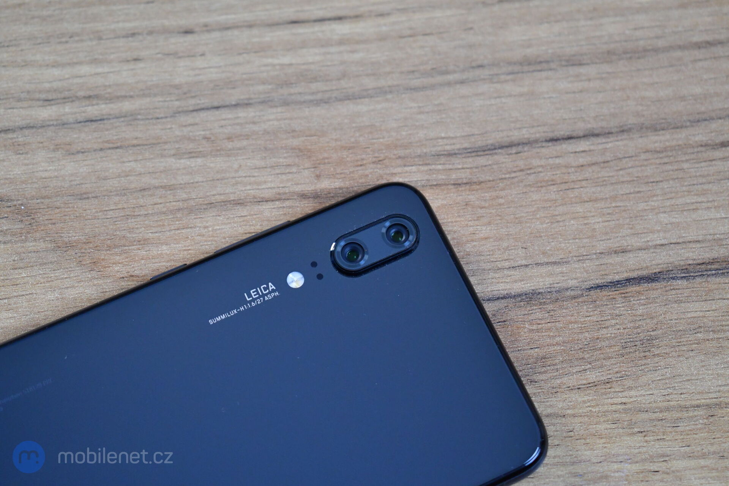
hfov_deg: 28.1
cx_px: 364
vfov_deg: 18.9
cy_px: 243
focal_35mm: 72
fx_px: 1458
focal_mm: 48
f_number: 5.3
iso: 2000
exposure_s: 1/80
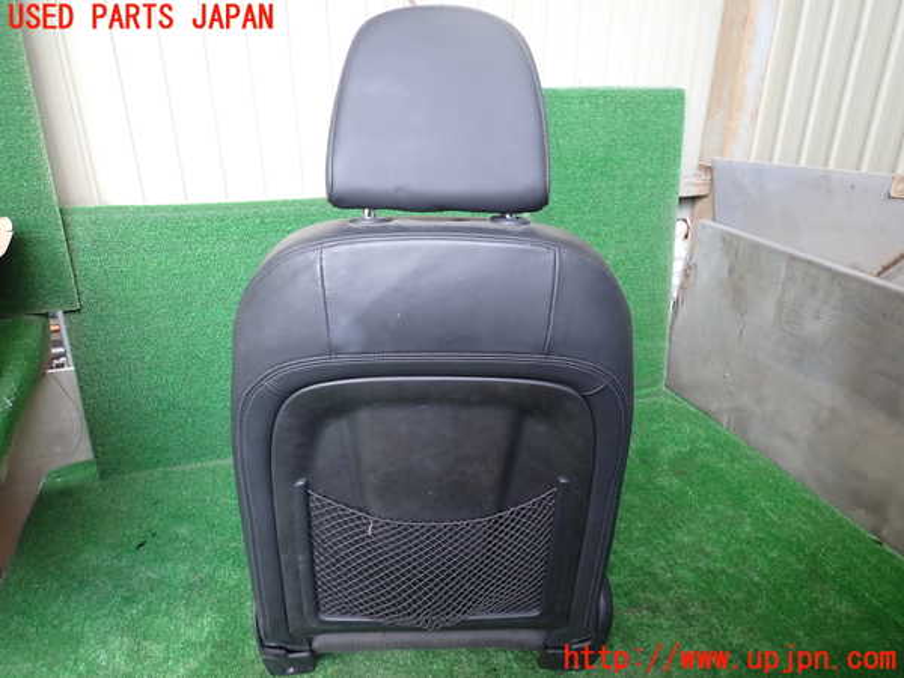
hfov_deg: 69.4
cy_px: 339
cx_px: 452
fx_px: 653
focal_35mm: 25
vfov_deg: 54.9
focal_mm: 4.5
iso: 200
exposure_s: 1/60
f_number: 2
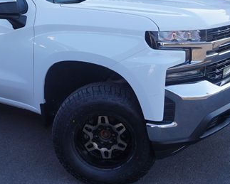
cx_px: 58
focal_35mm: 53
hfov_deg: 34.6
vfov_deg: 28.5
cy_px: 63
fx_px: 361
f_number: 5.6
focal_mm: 19
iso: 100
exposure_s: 1/80
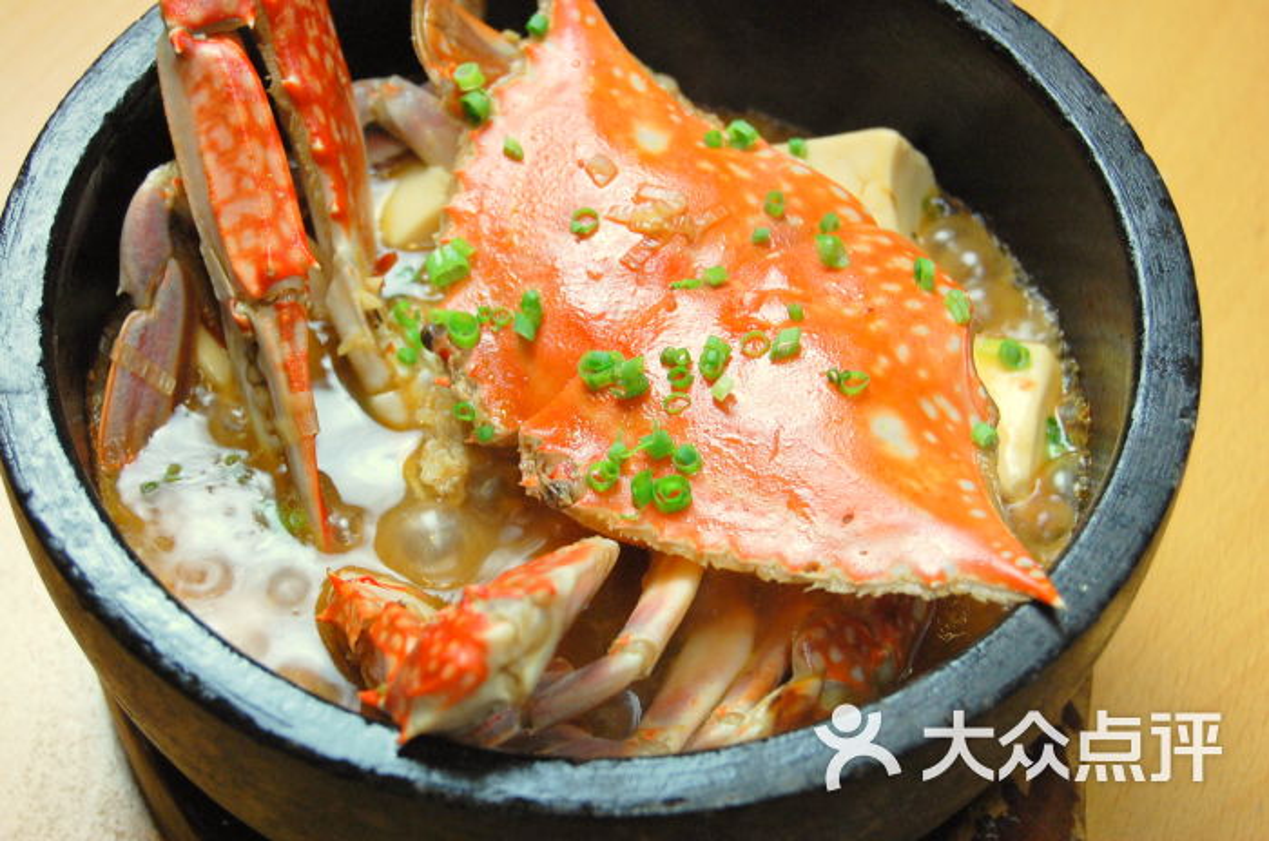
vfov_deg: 17.4
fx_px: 2744
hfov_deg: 26.0
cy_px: 420
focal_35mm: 78
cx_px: 634
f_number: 5.6
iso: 800
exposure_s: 1/30
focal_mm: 52
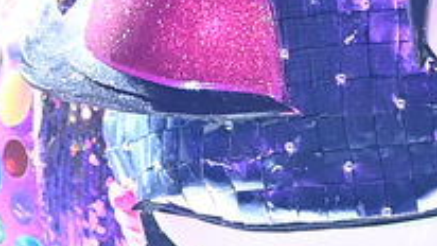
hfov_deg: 2.0
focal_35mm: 1097
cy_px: 206
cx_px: 342
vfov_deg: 1.1
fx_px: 12715
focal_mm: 135
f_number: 2.8
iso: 3200
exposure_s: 1/1000
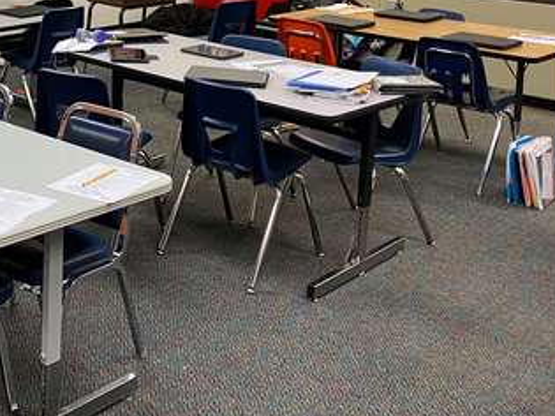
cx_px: 38
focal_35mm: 55
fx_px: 881
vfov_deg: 25.2
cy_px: -2
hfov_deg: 32.9
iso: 125
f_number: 1.8
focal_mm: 4.25
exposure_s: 1/60
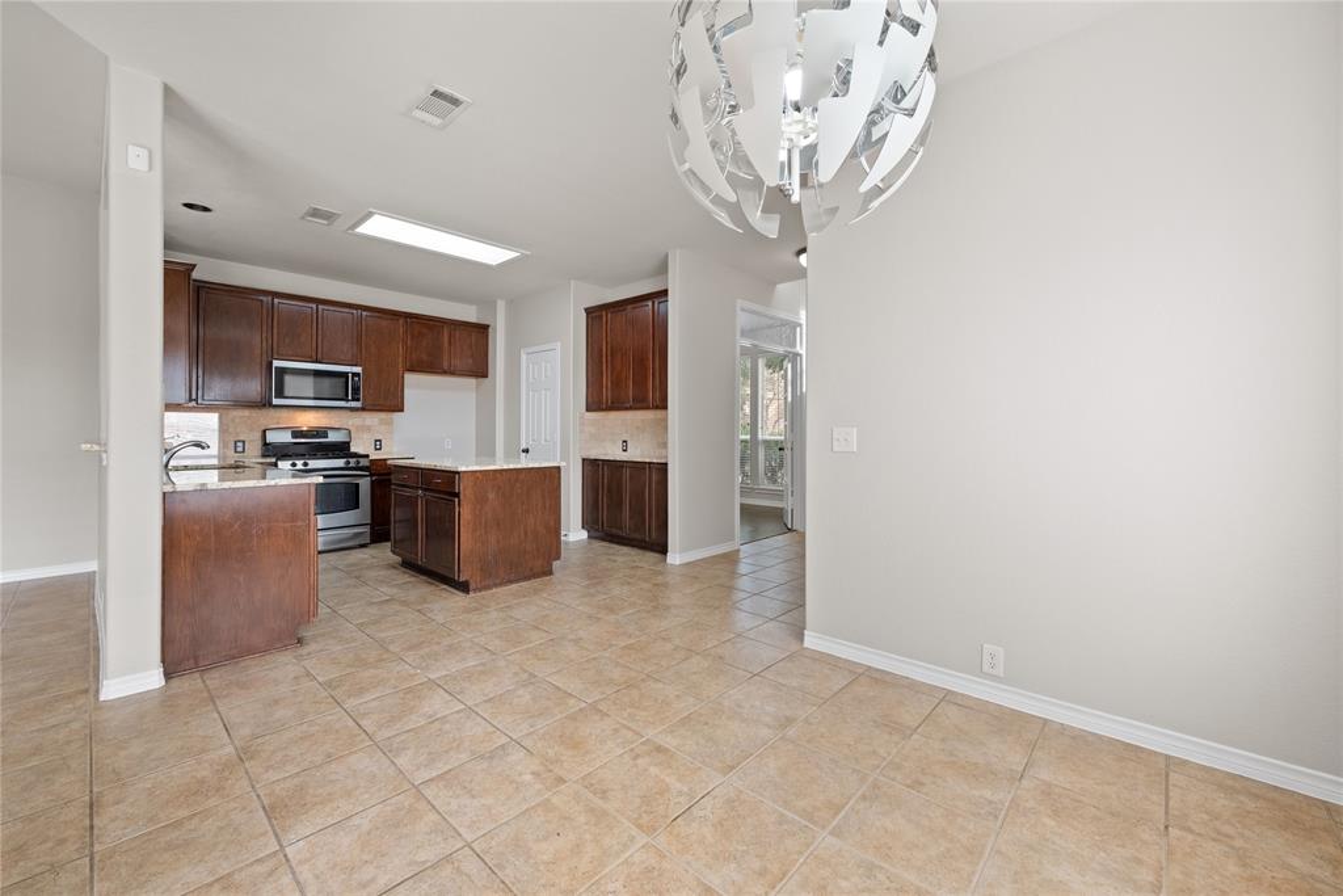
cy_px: 448
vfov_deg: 81.2
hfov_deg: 104.2
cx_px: 672
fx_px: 522
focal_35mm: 14
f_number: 8
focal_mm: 14
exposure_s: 1/30
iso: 1600
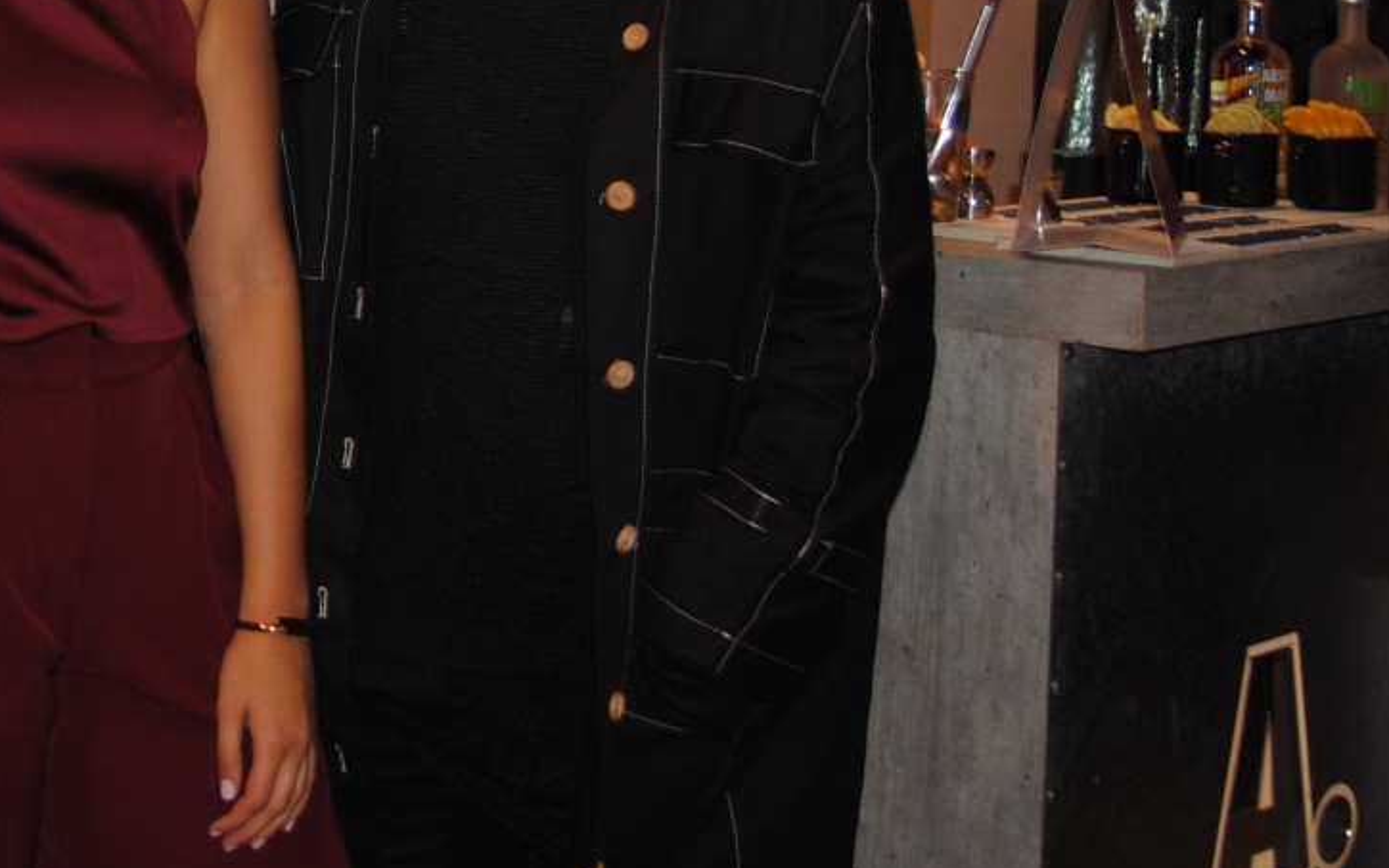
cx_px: 127
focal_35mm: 72
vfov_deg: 17.8
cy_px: 80
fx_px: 2725
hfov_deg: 27.5
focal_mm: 22
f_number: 3.8
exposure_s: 1/60
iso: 200
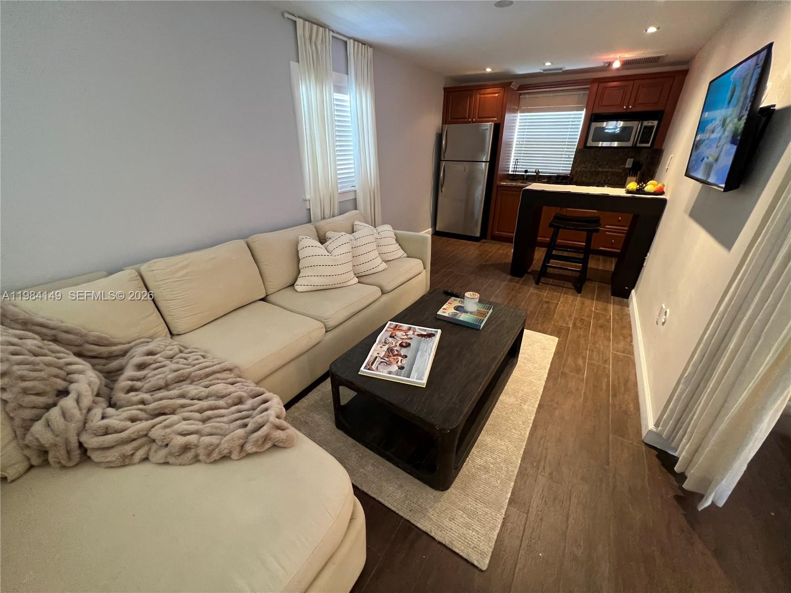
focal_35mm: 13
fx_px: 297
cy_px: 296
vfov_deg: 89.9
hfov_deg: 106.2
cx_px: 396
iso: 500
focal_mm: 1.57
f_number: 1.8
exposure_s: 1/60
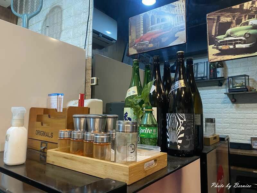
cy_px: 96
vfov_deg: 53.1
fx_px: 193
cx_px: 128
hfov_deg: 67.3
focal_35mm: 26
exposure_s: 1/60
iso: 200
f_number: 1.8
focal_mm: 4.25
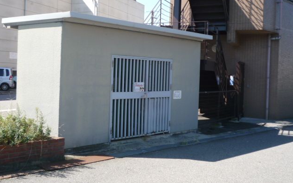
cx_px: 148
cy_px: 77
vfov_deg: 31.9
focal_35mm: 40
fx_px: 319
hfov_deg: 49.3
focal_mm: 4.4
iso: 100
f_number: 2.8
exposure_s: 1/640
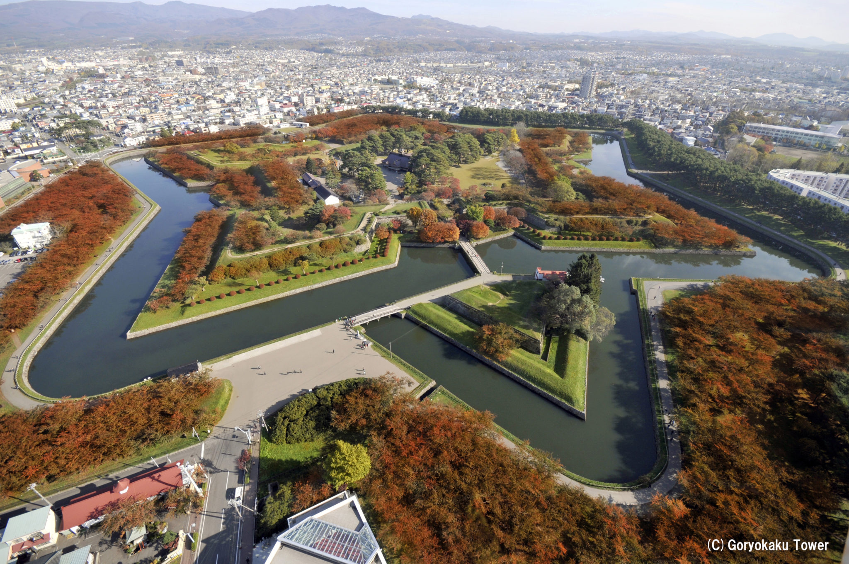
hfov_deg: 100.5
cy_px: 282
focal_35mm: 15
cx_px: 424
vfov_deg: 77.2
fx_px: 353
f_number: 8
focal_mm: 10
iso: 200
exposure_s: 1/320
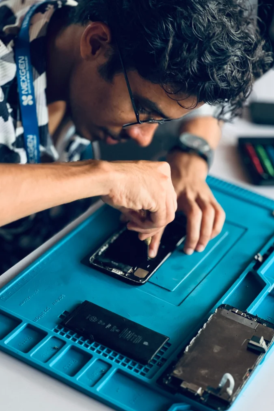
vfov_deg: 25.1
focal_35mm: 81
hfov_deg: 16.9
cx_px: 143
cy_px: 207
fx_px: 924
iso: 400
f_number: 2.8
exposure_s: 1/37
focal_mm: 9
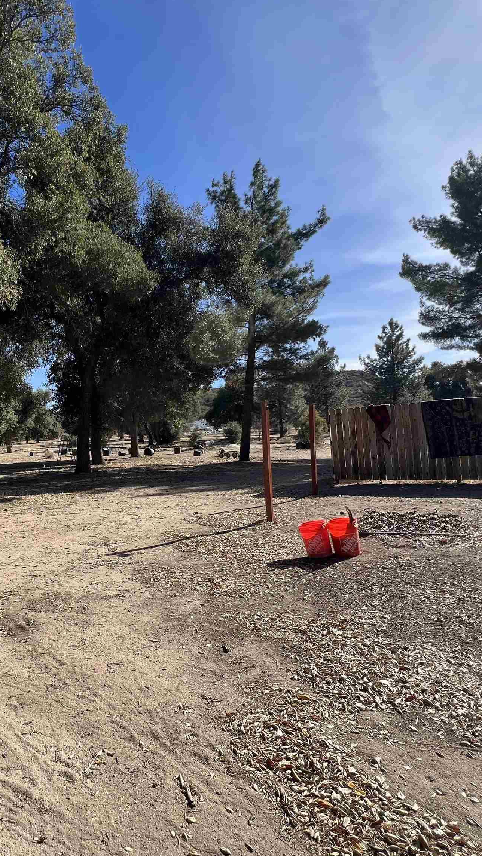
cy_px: 428
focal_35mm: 19
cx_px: 100
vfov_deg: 89.6
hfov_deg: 54.5
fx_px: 432
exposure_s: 1/752
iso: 32
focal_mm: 1.57
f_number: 1.8
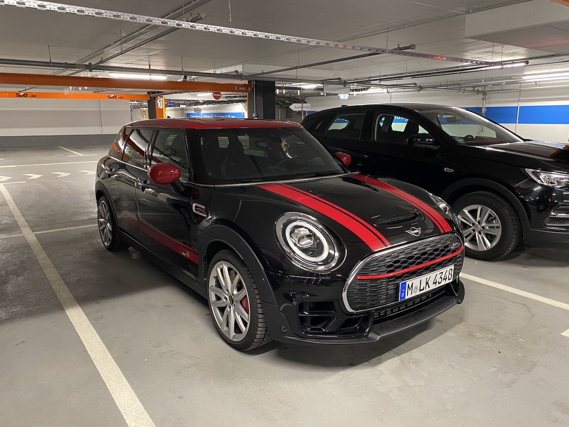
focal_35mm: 26
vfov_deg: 53.1
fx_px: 427
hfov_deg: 67.3
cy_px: 214
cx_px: 284
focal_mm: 4.25
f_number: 1.8
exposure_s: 1/33
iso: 400
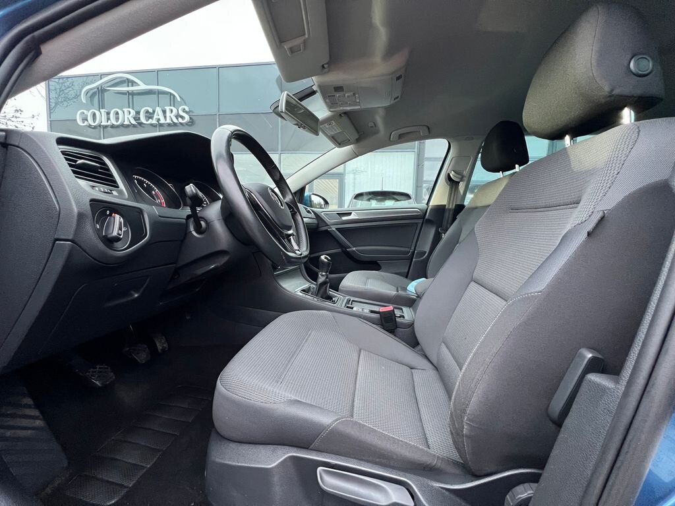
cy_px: 253
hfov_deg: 106.2
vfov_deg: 89.9
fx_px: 253
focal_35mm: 13
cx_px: 338
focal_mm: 1.57
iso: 400
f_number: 1.8
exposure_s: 1/60
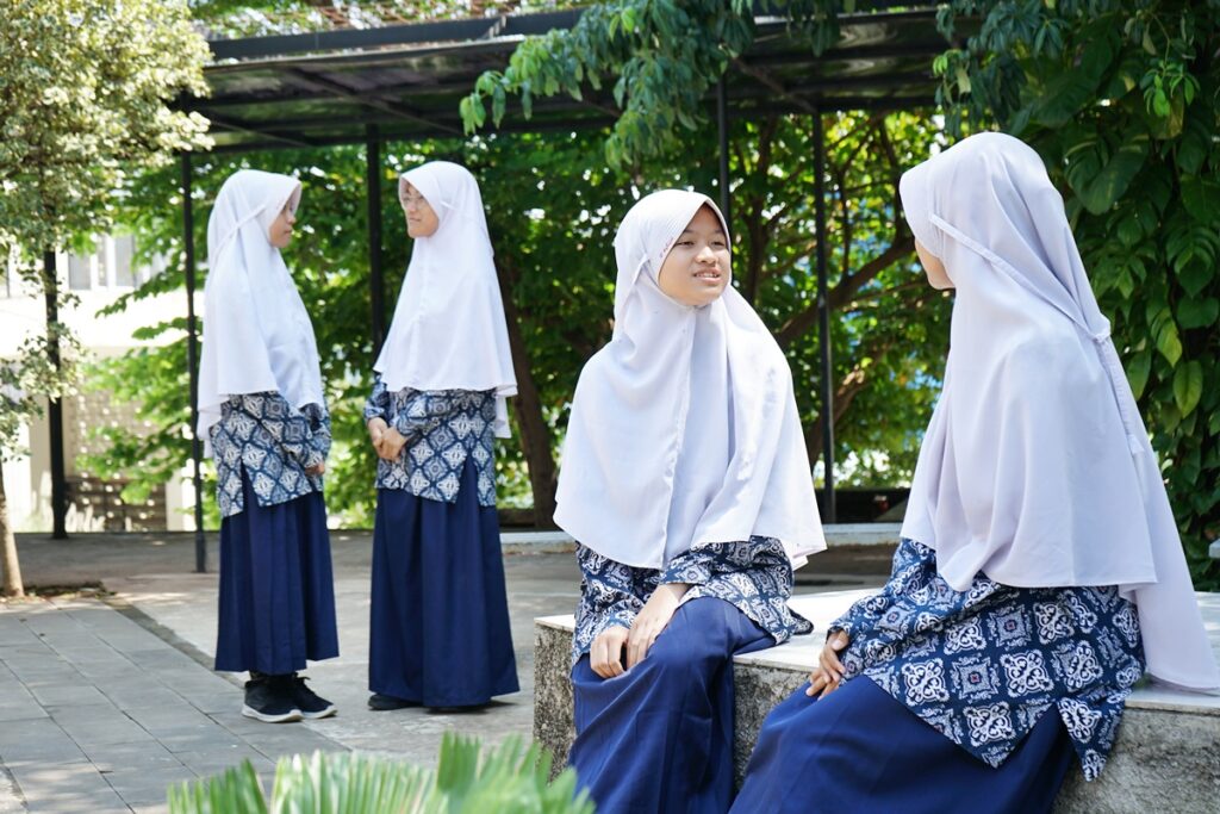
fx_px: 2000
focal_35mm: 59
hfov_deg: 33.9
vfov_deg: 23.0
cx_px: 610
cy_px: 407
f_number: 6.3
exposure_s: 1/160
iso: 160
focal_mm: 59
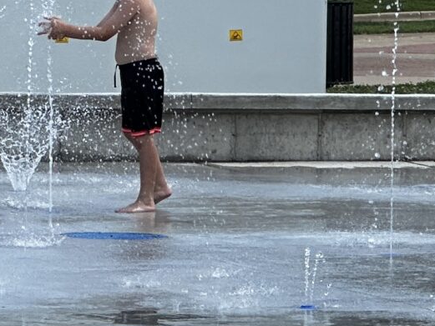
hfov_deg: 5.2
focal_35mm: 378
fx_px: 4751
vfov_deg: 3.9
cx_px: 140
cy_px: -28
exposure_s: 1/525
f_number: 2.8
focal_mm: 9
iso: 32
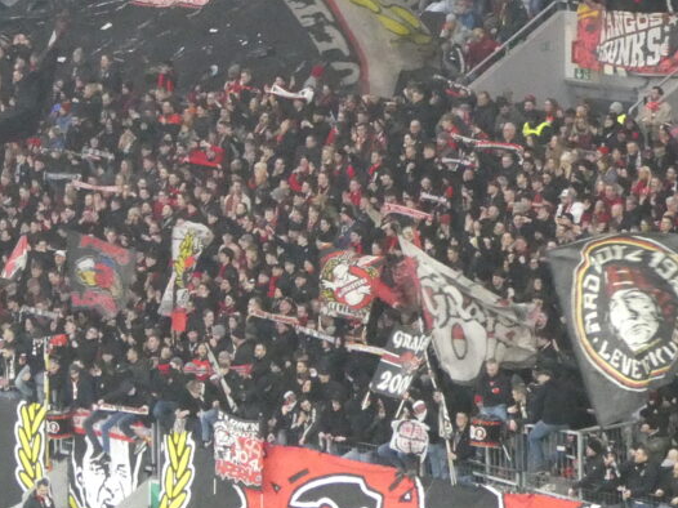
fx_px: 5364
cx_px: 143
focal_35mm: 274
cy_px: 92
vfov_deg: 5.4
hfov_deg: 7.2
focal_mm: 16.1
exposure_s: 1/80
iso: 1000
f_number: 4.9
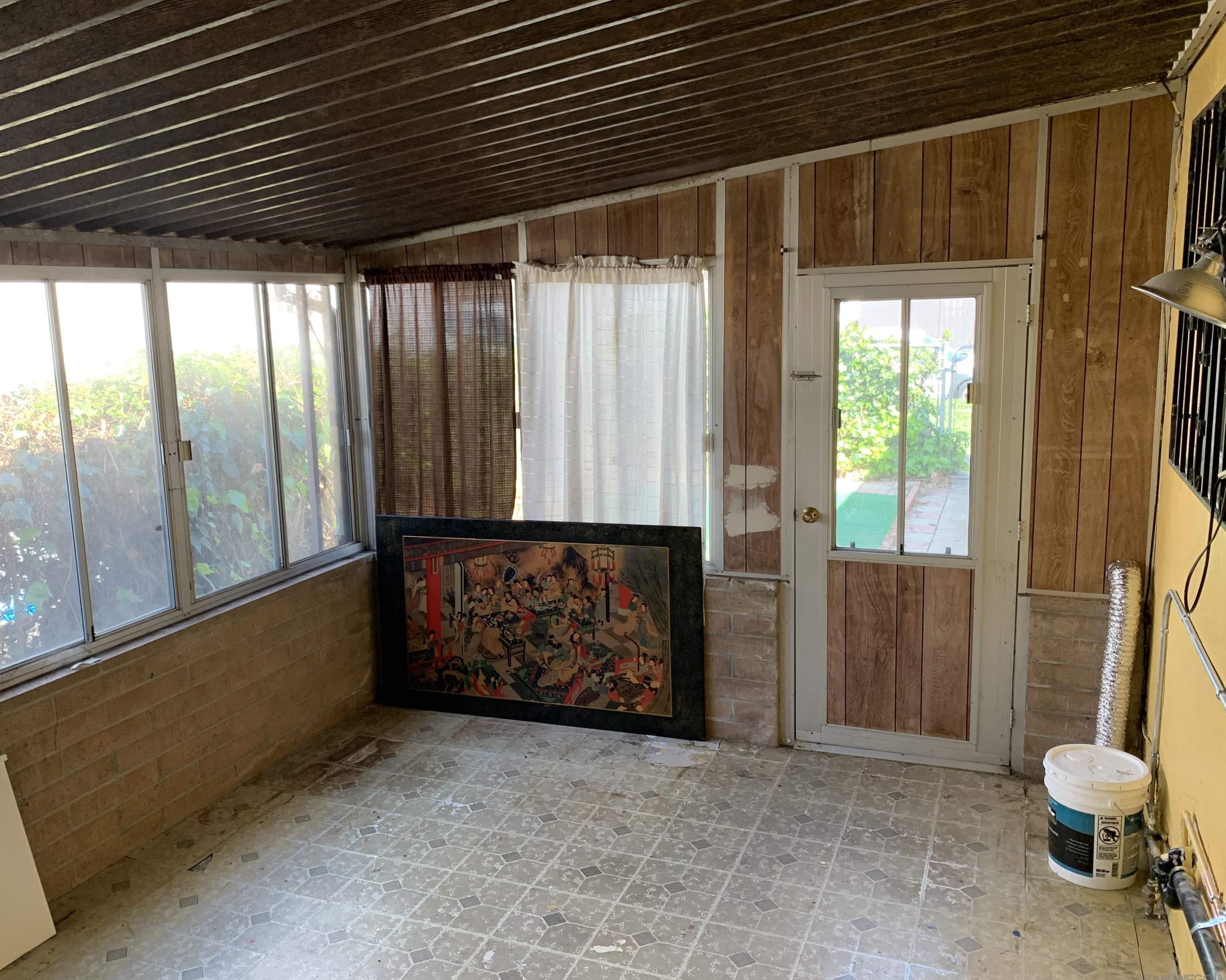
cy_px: 482
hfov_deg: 62.2
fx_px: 1016
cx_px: 573
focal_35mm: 28
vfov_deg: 51.5
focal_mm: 4.25
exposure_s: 1/121
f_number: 1.8
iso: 80
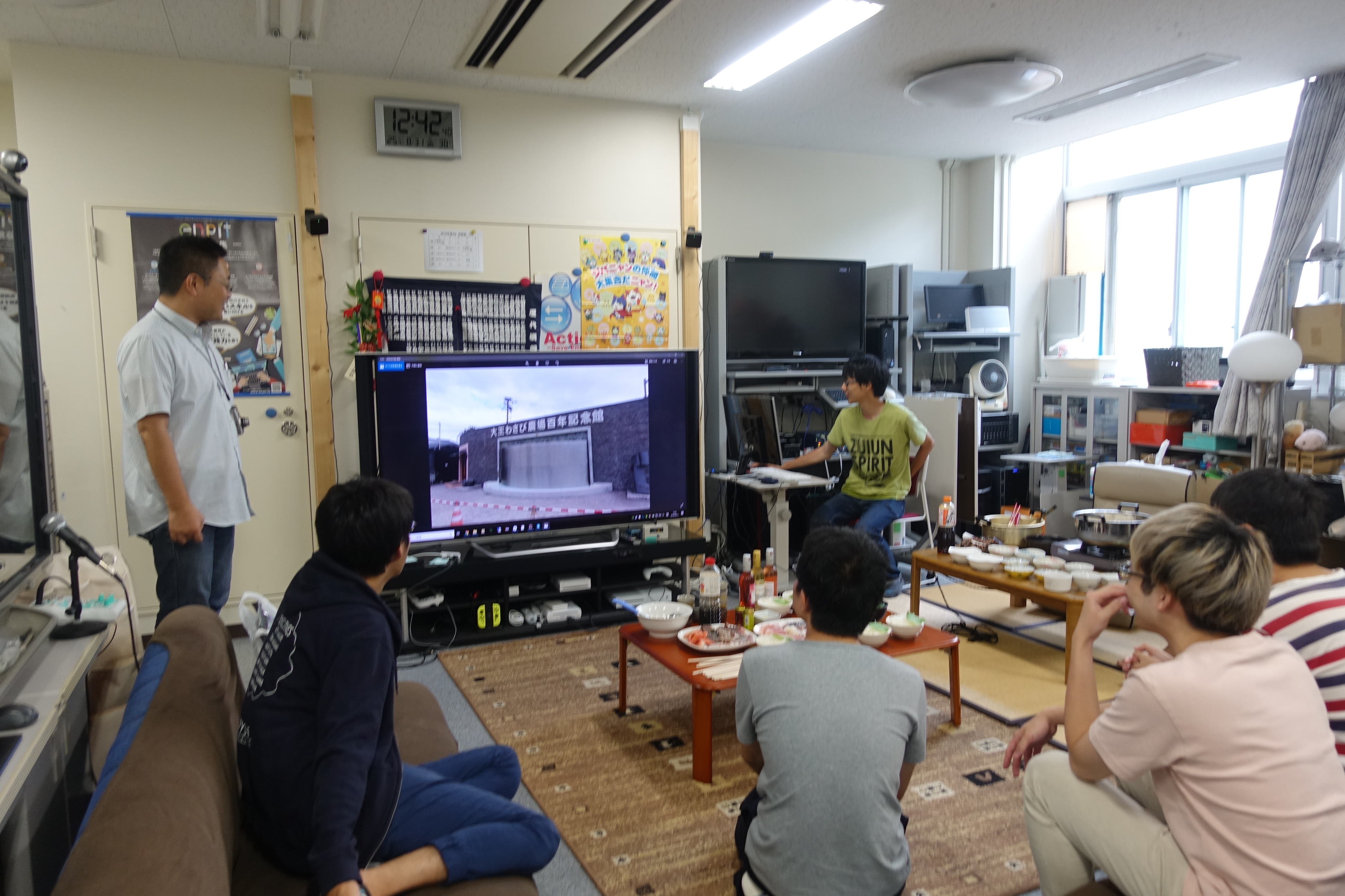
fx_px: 897
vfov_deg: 53.1
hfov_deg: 73.7
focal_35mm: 24
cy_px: 448
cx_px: 672
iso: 320
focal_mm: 8.8
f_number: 2.5
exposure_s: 1/80
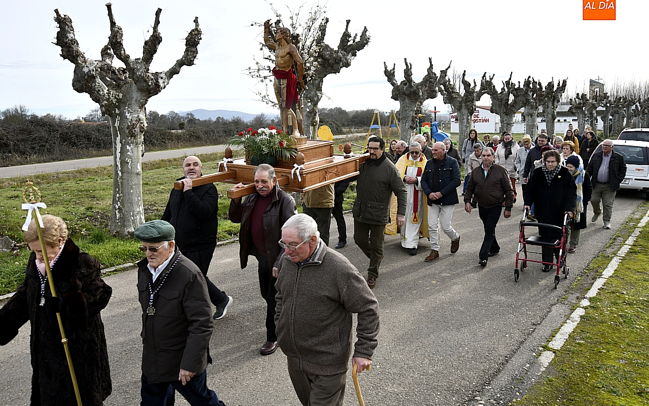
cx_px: 319
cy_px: 182
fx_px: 460
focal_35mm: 26
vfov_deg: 47.5
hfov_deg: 70.4
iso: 400
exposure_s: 1/200
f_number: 13
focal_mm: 24
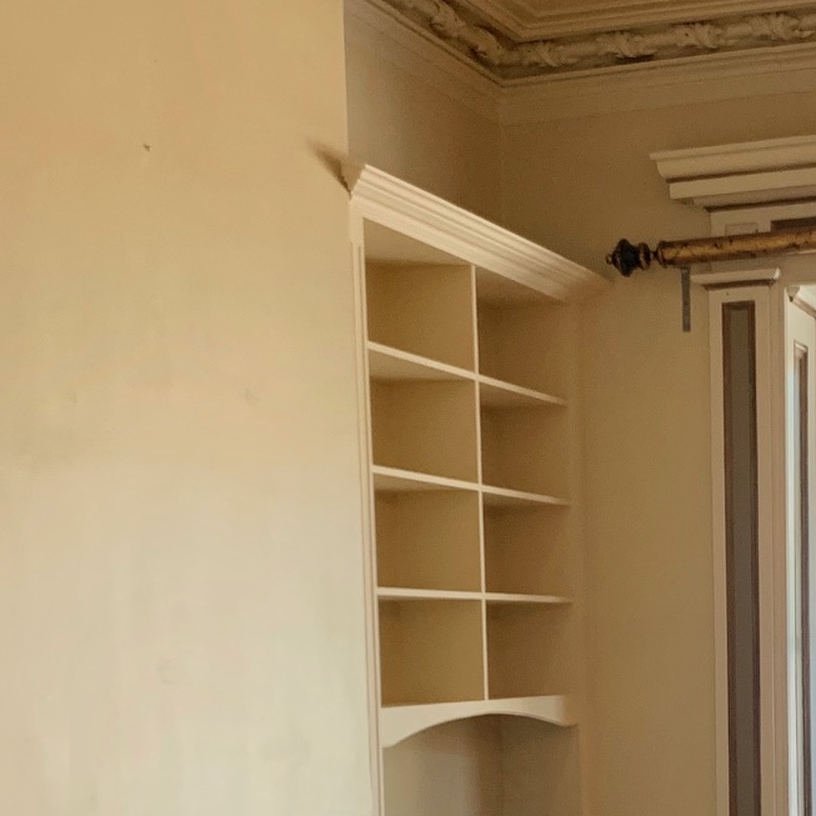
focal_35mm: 71
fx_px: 1894
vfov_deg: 23.5
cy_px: 779
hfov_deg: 23.8
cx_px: 697
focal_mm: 4.25
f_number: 1.8
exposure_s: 1/121
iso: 80
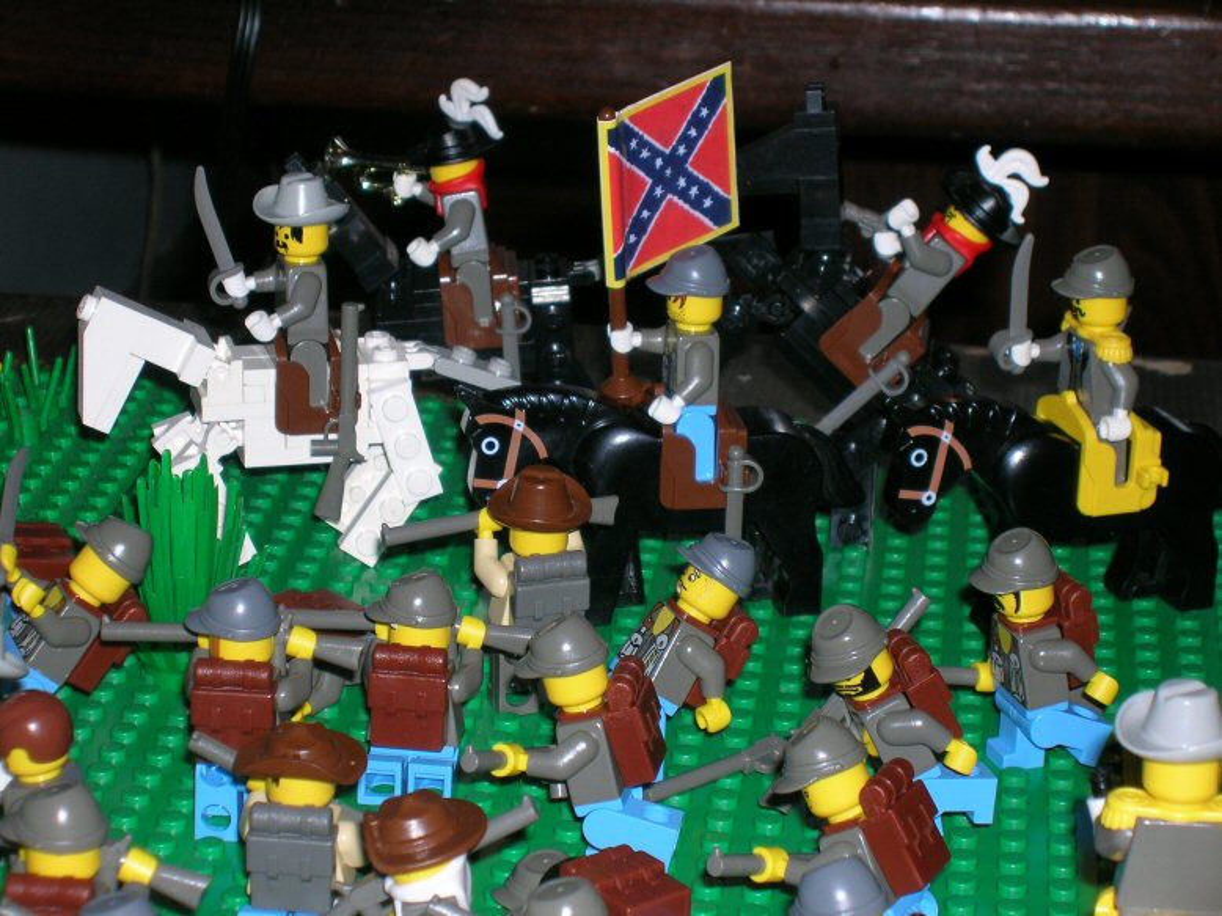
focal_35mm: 102
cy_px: 458
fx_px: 3600
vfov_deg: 14.5
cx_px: 611
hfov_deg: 19.3
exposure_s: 1/60.1
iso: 50
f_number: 4.9
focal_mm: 17.1
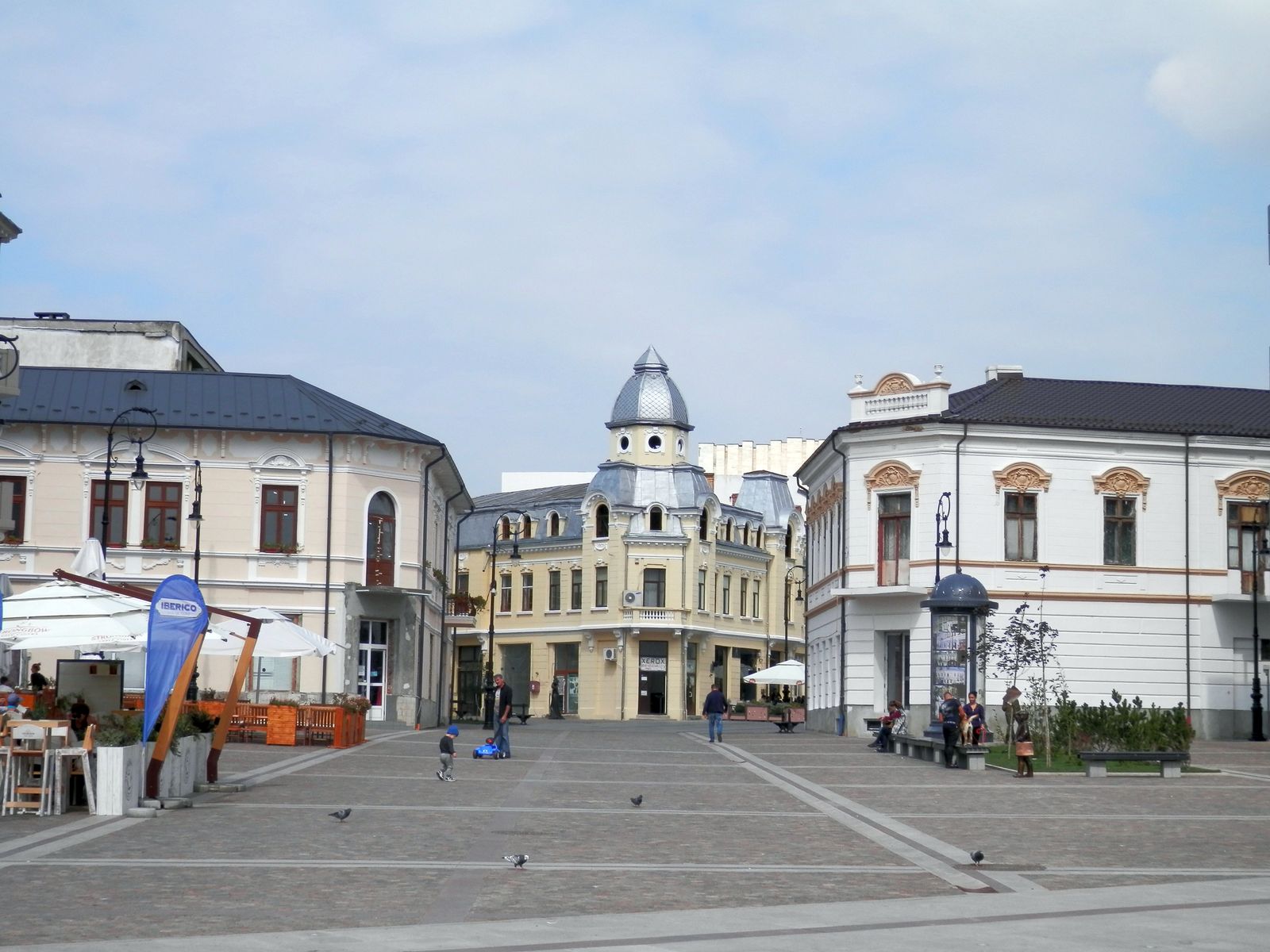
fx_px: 2201
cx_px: 635
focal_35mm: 60
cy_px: 476
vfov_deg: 24.4
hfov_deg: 32.2
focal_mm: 10.8
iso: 80
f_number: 12
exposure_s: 1/100
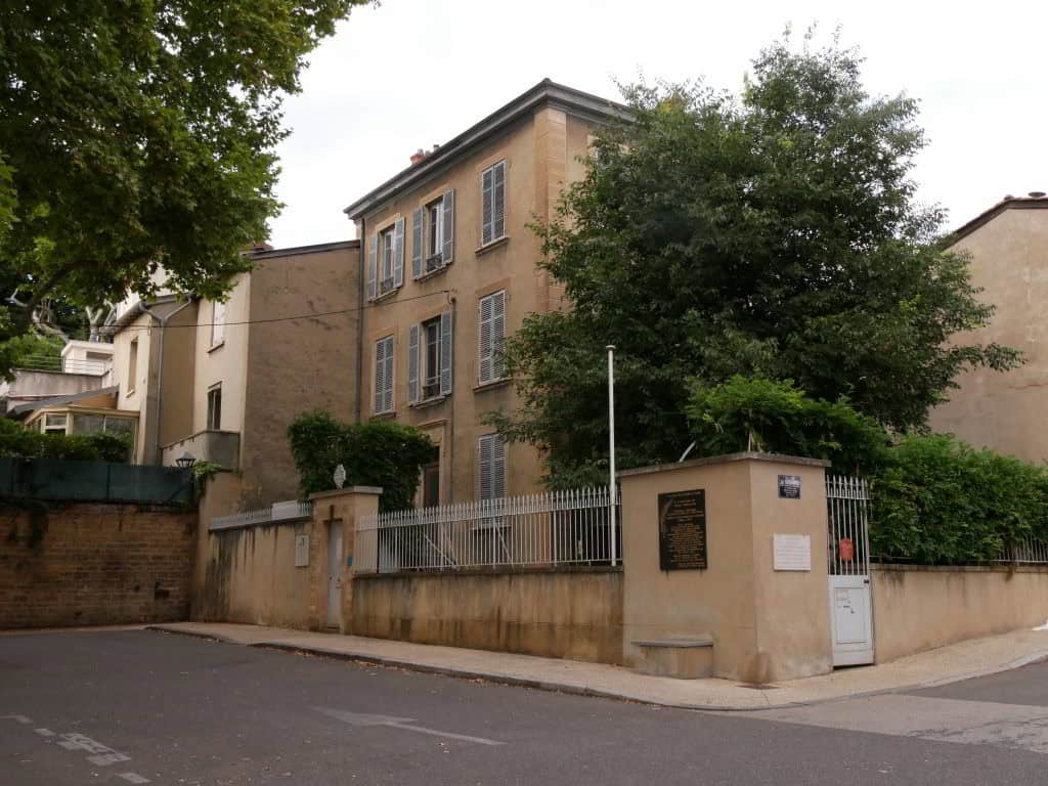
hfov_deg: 49.0
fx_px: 1150
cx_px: 524
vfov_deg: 37.7
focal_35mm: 38
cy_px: 393
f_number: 9
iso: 1600
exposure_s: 1/250
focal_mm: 19
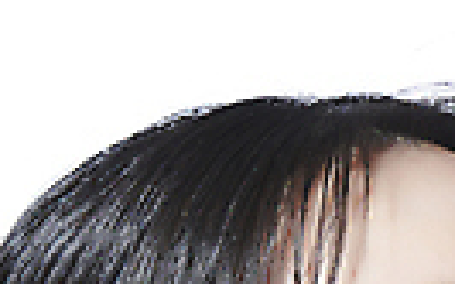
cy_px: 647
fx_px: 7722
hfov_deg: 3.4
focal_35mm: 623
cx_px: 65
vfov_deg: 2.1
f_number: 11
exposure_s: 1/125
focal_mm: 135
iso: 64
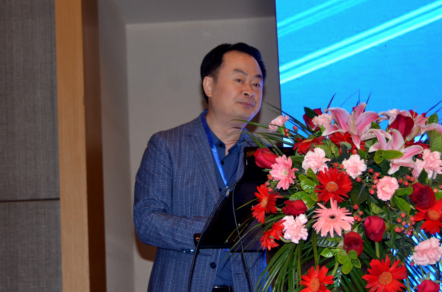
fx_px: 1017
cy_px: 137
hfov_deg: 24.5
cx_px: 227
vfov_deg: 16.4
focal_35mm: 83
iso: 800
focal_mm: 46
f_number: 4.5
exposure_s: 1/60
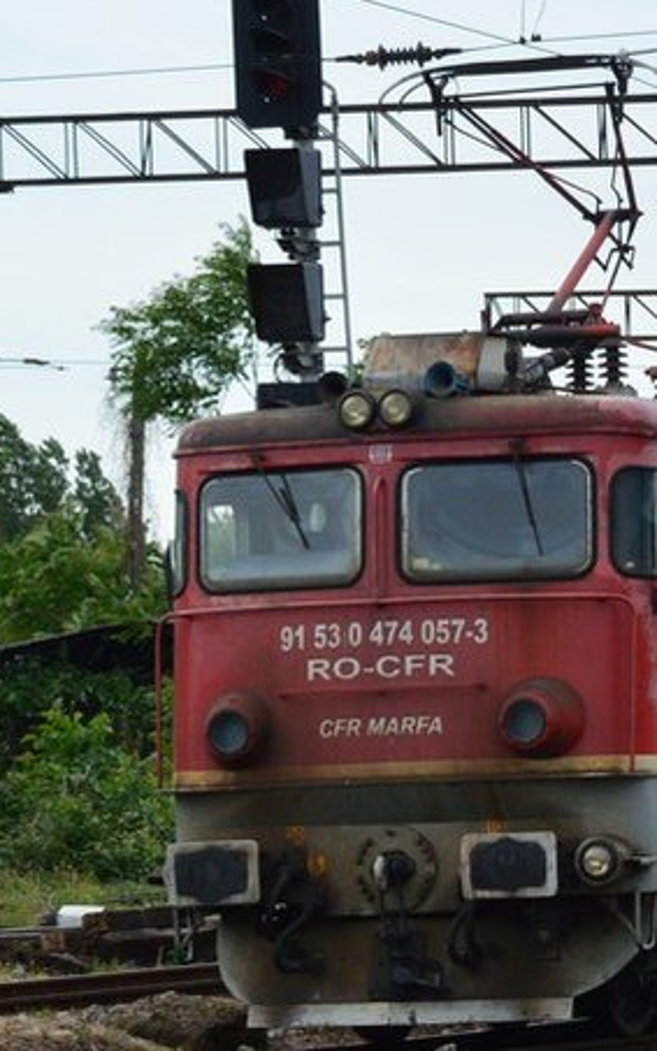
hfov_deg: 9.3
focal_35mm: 140
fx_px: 4012
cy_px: 536
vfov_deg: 14.9
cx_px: 692
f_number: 10
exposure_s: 1/320
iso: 400
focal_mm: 52
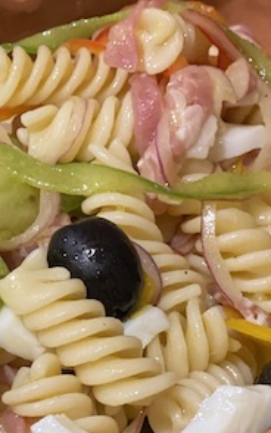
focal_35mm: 122
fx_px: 1440
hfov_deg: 10.6
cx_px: -22
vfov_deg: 17.1
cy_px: 244
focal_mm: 6
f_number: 2
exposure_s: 1/33
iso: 320
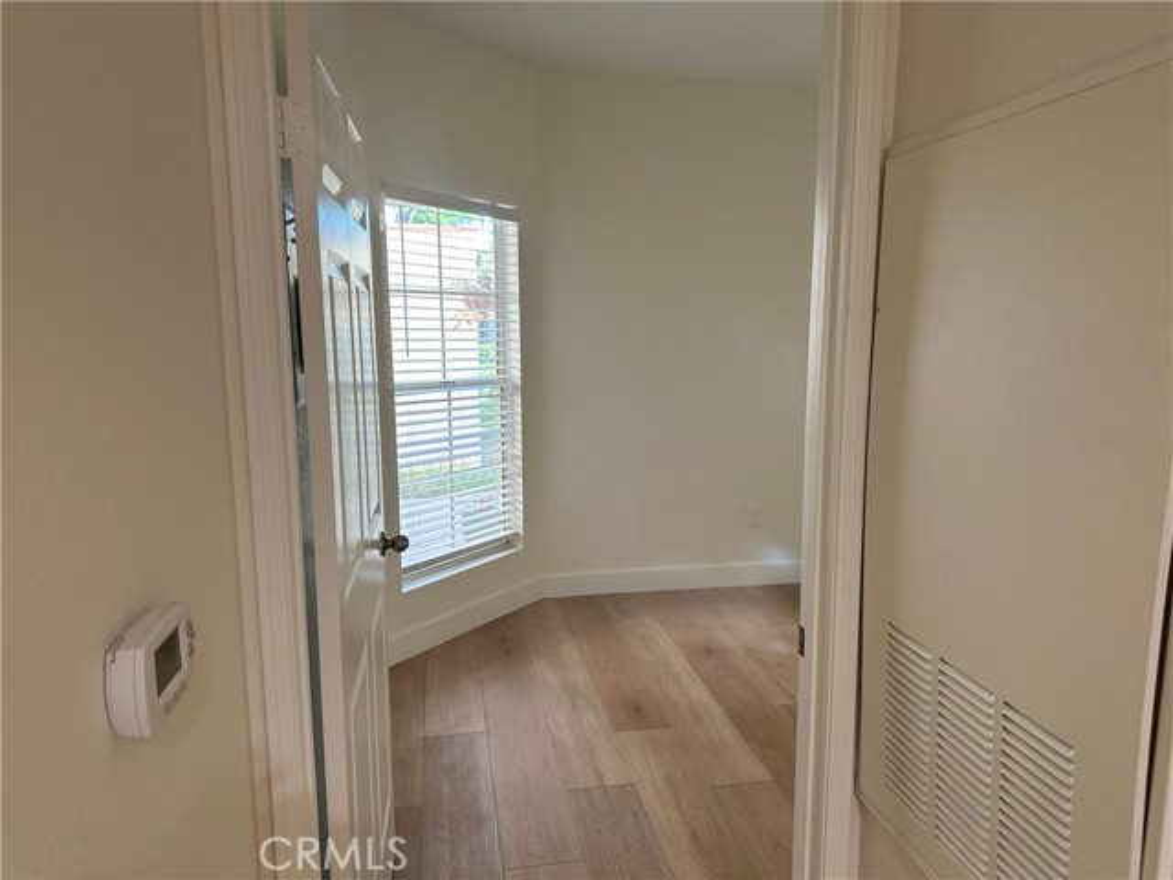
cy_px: 440
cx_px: 586
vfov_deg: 56.8
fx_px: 813
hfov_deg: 71.6
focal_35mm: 24
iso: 160
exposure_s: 1/60
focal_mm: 6.86
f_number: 1.78
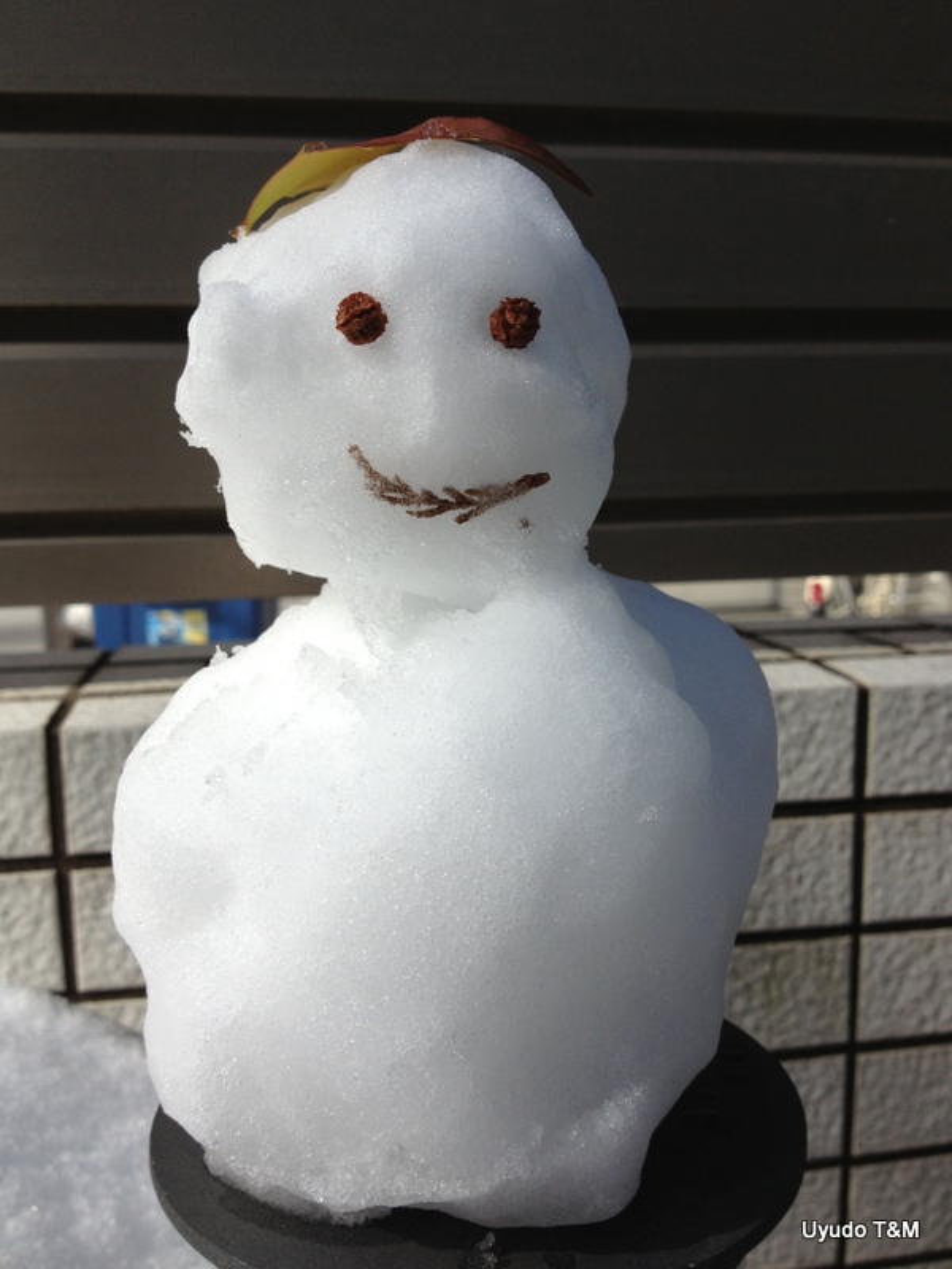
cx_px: 476
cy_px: 634
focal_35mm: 35
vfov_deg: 52.6
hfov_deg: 40.7
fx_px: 1283
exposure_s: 1/1783
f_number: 2.4
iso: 50
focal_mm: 4.28
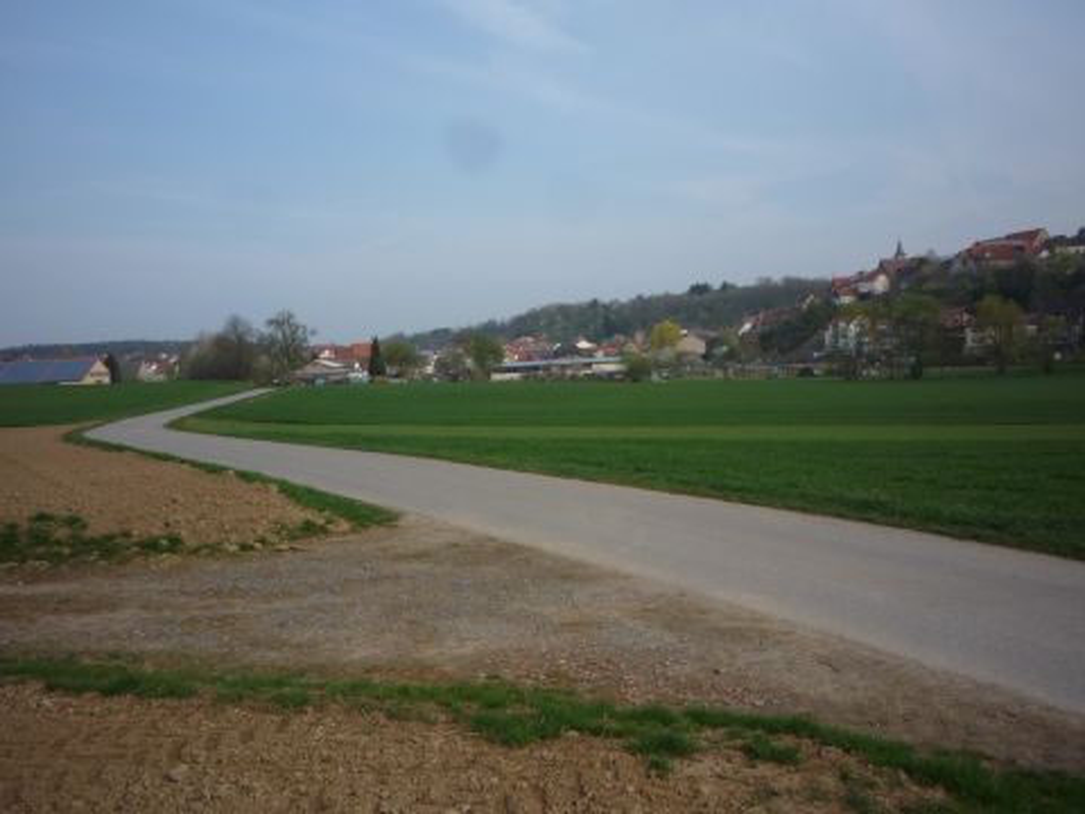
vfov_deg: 44.2
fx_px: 1003
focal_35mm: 32
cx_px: 542
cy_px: 407
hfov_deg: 56.8
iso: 100
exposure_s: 1/400
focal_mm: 5.2
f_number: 5.6
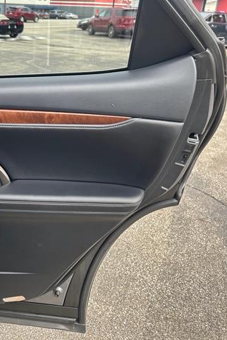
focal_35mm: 37
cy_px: 167
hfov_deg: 34.1
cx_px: 26
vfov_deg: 51.9
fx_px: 350
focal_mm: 5.7
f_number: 1.5
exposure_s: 1/397
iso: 50
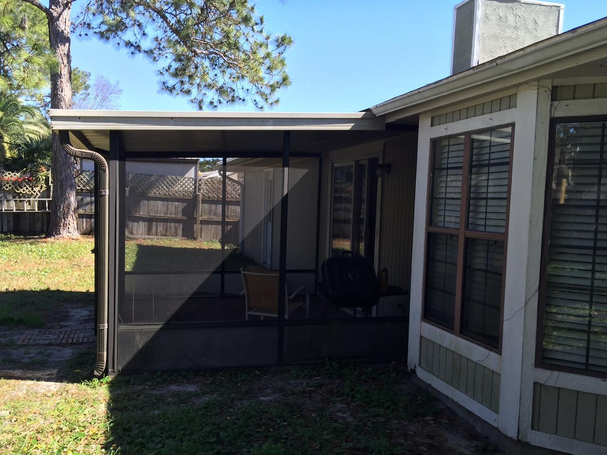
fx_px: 596
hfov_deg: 53.9
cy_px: 265
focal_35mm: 34
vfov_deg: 41.7
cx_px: 286
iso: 32
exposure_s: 1/514
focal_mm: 4.15
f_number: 2.2
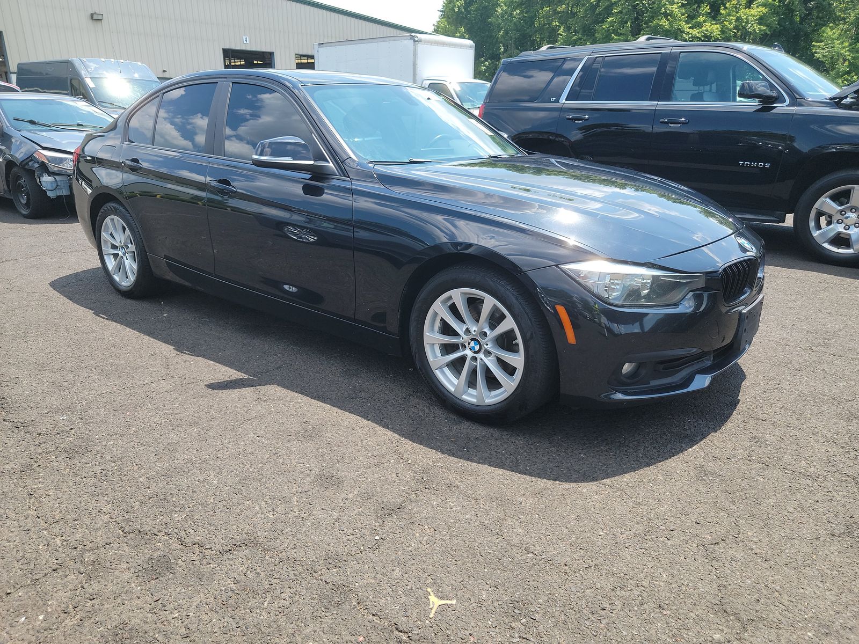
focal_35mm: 24
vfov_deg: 56.8
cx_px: 430
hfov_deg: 71.6
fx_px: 596
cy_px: 322
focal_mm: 6.7
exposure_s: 1/351
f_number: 1.8
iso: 50
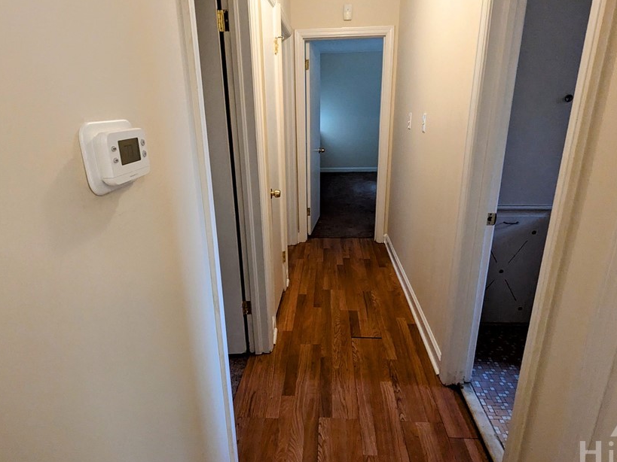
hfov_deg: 81.7
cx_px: 298
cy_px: 224
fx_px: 356
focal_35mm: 20
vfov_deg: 65.9
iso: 564
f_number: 2.2
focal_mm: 2.35
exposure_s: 1/60
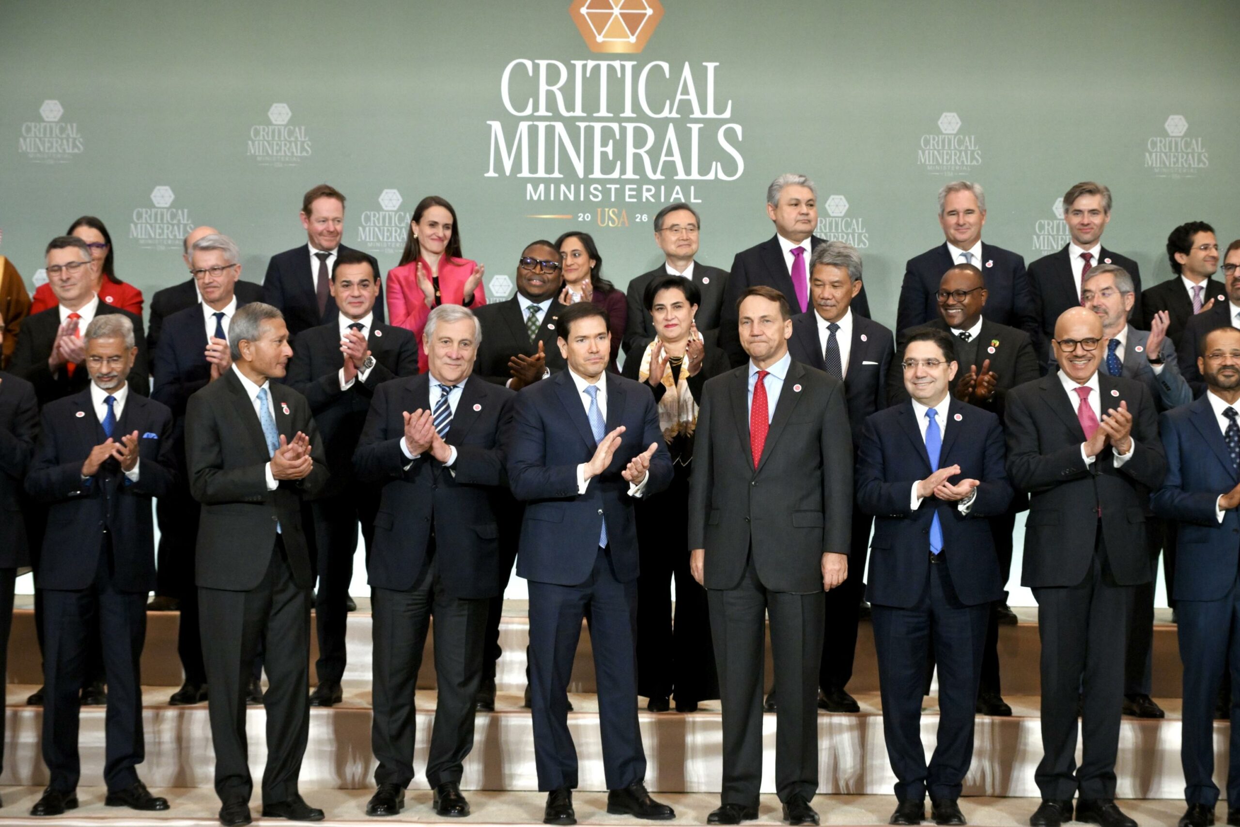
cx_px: 620
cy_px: 414
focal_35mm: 61
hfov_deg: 32.9
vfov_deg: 22.3
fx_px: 2101
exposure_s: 1/320
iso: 5000
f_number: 5.6
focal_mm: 61
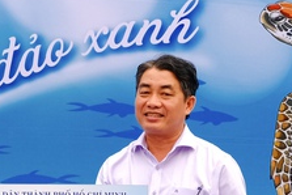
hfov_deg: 7.5
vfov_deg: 5.0
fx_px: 2224
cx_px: -5
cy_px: 169
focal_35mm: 274
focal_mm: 34.2
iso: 125
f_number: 3.6
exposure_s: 1/200
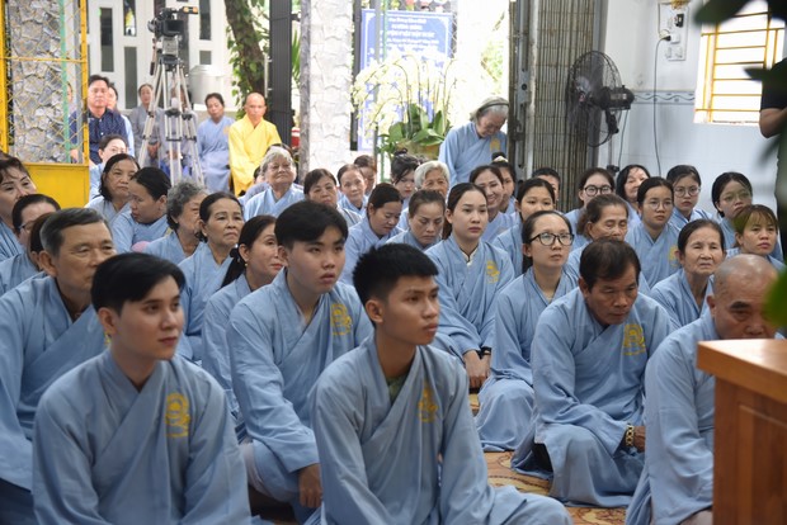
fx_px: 1443
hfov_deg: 30.5
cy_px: 262
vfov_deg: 20.6
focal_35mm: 66
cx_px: 394
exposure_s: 1/60
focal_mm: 66
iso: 720
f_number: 4
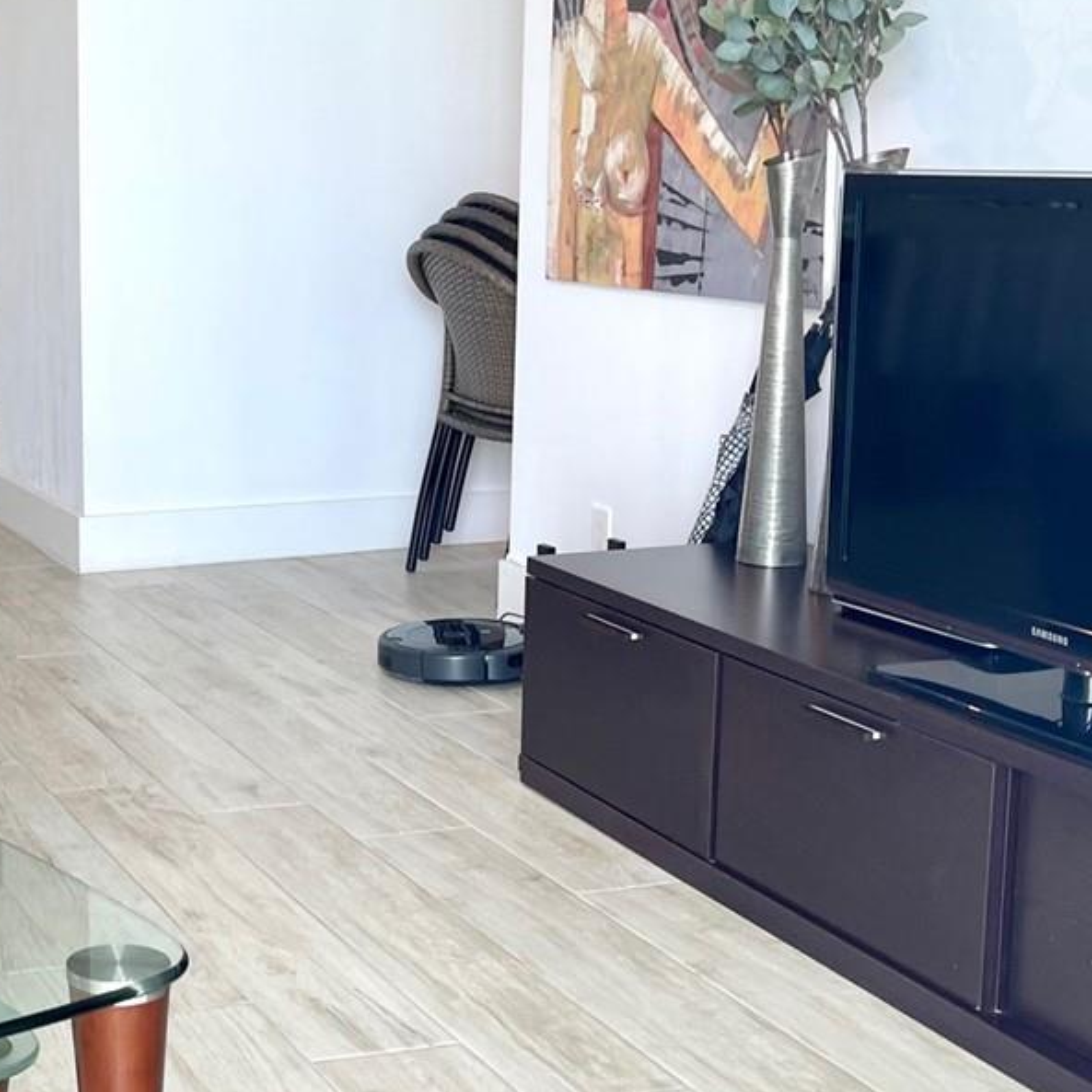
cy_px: 532
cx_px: 31
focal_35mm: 62
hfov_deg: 26.4
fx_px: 2213
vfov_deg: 27.7
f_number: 1.6
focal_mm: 5.1
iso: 50
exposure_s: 1/121
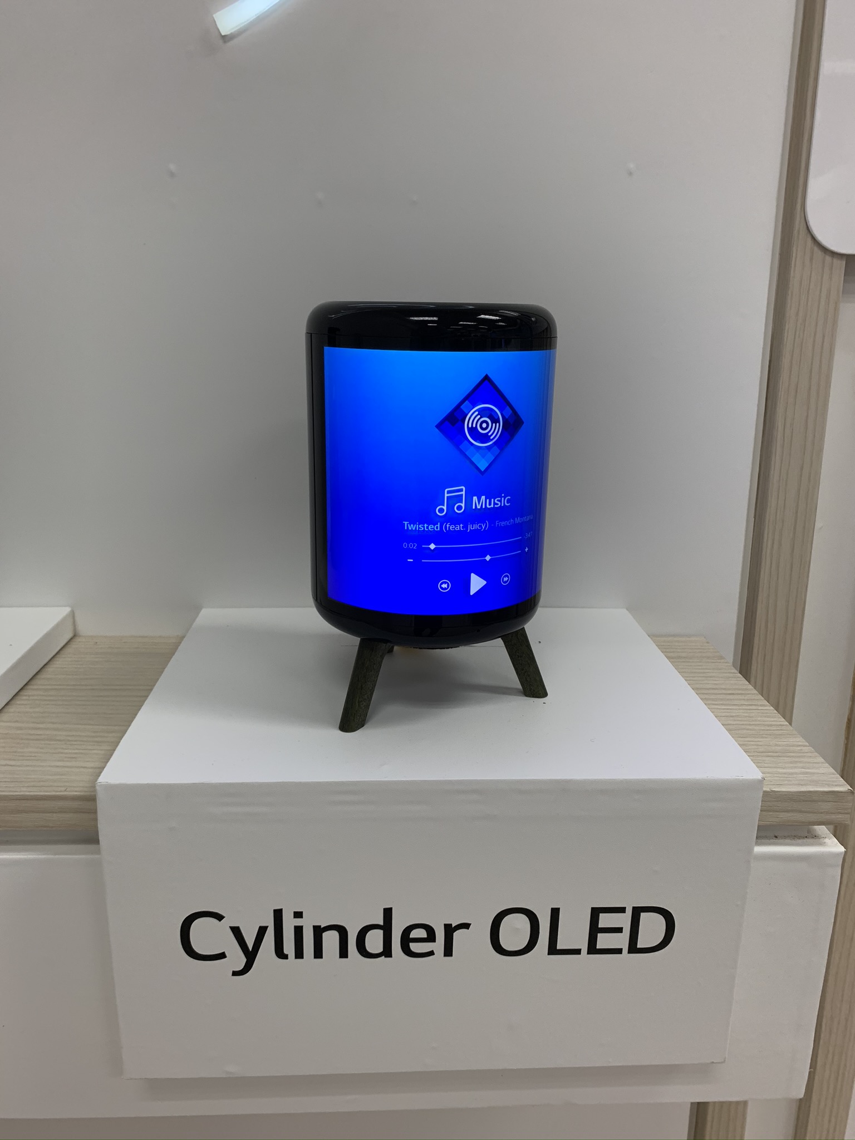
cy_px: 570
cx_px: 428
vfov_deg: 67.3
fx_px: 856
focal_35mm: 26
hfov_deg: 53.1
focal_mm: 4.25
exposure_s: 1/120
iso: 100
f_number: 1.8
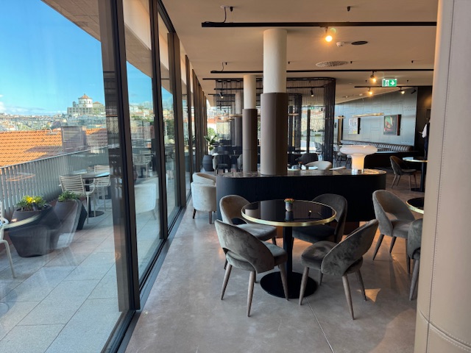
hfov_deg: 71.6
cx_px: 236
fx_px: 327
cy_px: 176
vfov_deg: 56.8
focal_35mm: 24
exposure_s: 1/121
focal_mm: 6.76
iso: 80
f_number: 1.78
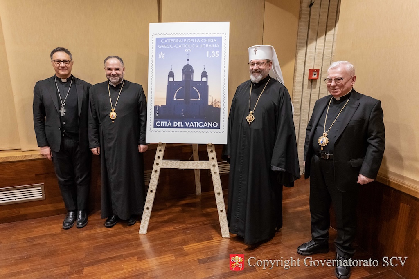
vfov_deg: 41.1
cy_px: 140
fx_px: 372
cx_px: 210
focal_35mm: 32
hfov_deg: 58.7
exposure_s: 1/160
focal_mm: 32
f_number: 5
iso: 3200
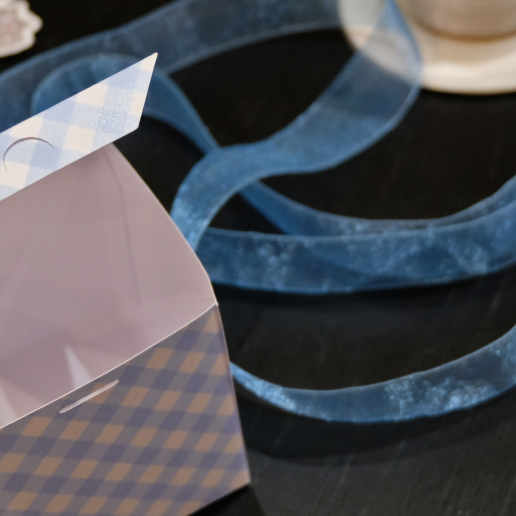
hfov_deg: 19.3
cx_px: 312
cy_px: 192
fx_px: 1518
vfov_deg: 19.3
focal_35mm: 90
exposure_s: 1/30
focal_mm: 24.3
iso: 1250
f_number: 4.2
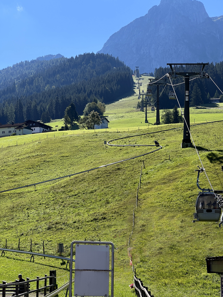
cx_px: 112
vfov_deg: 25.3
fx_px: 661
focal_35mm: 77
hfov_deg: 19.1
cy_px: 148
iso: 32
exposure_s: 1/779
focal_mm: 9
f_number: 2.8
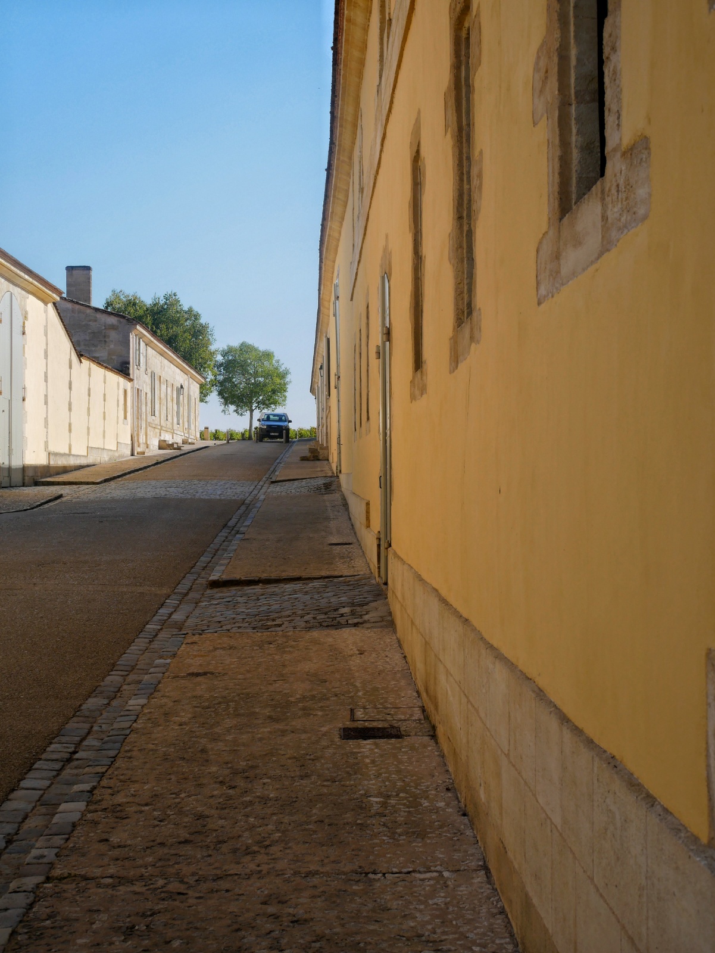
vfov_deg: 32.2
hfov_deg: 24.4
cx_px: 358
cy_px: 476
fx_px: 1652
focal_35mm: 60
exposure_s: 1/500
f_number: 8
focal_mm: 30
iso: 200
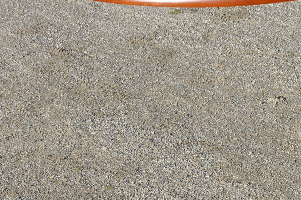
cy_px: 7
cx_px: 334
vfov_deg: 8.6
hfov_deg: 12.8
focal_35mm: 158
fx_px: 1315
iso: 200
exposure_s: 1/125
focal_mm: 35
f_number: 11
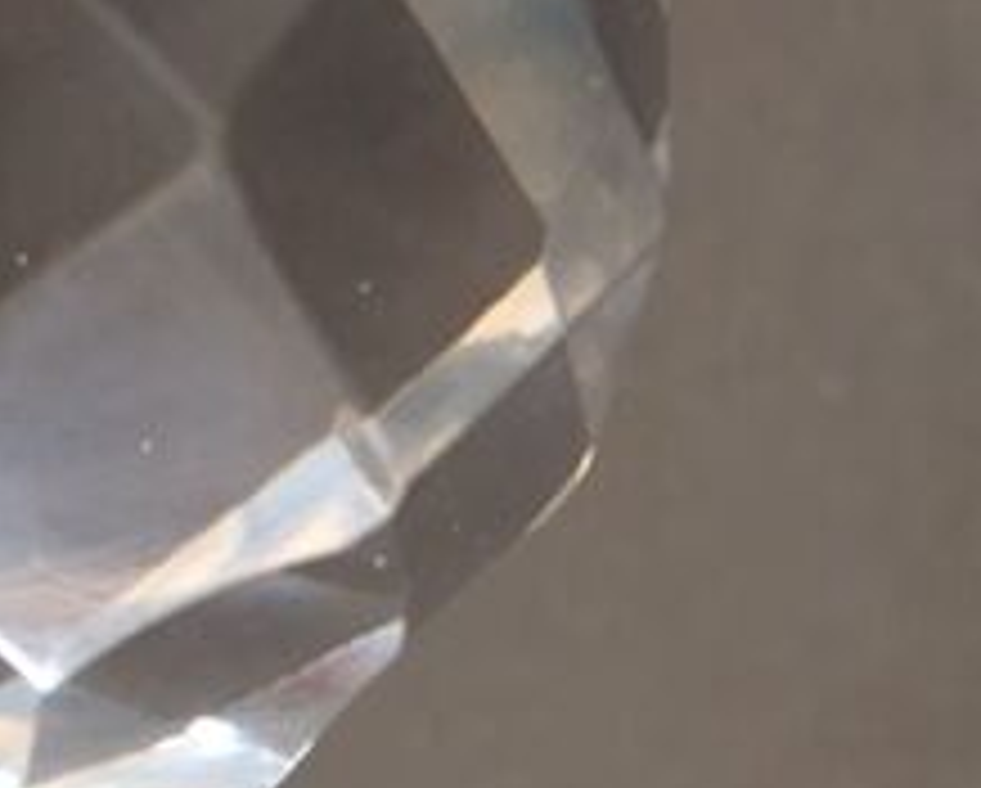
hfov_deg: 21.8
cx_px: -81
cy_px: 675
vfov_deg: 18.3
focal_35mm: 83
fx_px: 2413
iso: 80
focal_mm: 4.15
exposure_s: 1/33
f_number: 2.2
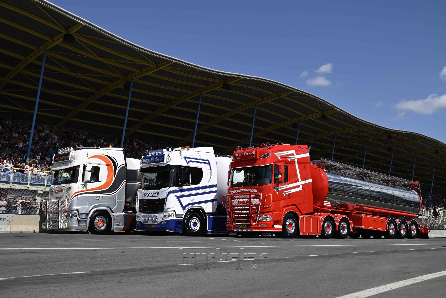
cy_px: 149
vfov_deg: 29.2
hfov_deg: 42.7
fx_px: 570
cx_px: 223
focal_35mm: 46
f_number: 5.6
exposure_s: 1/500
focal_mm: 46
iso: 100
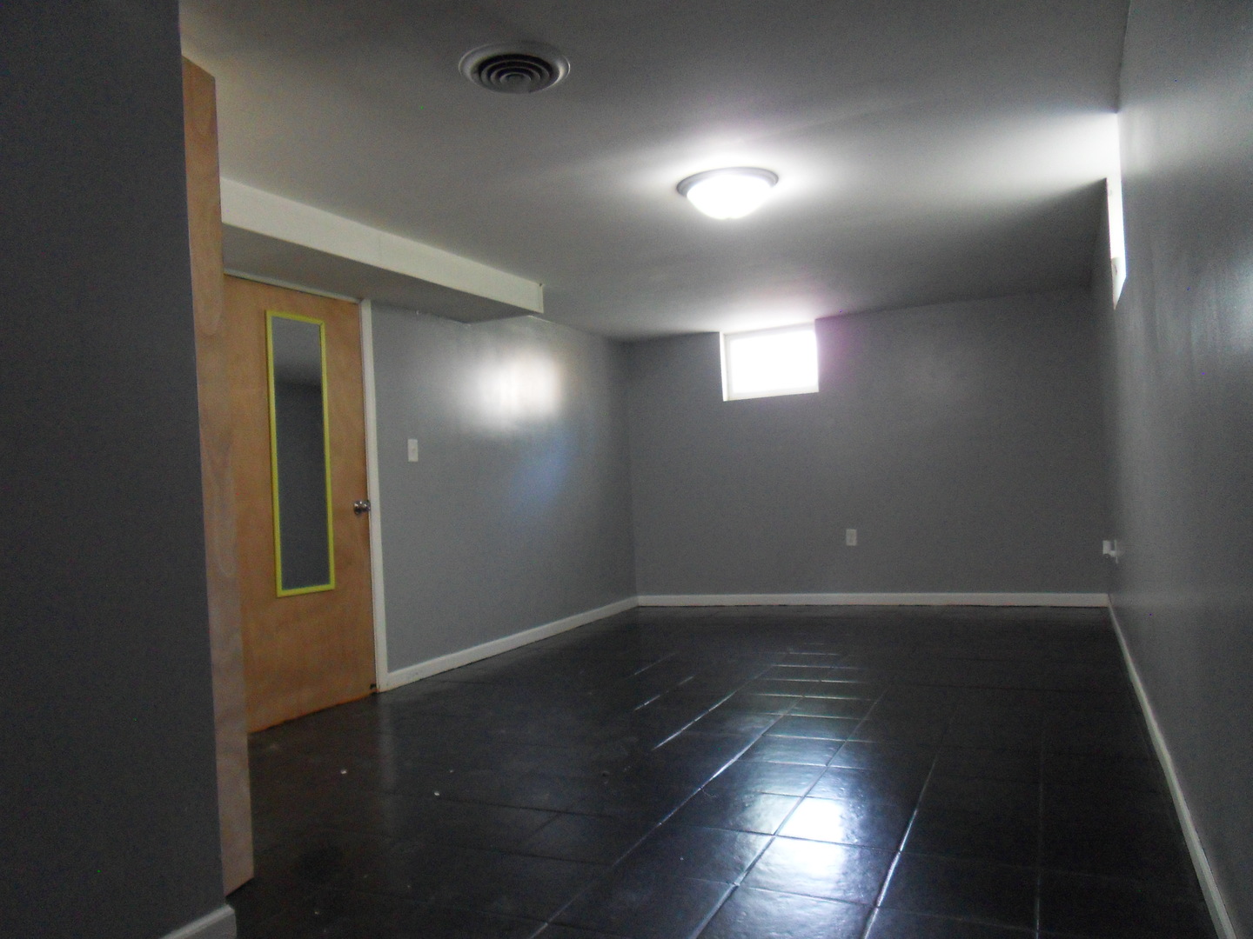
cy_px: 470
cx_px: 626
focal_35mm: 24
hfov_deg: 71.6
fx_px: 869
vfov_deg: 56.8
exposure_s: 1/15
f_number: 3.3
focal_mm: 4.2
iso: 400
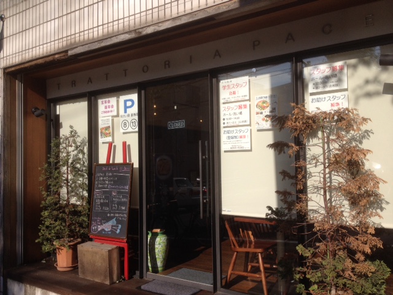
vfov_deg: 40.7
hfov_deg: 52.6
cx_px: 196
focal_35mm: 35
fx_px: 397
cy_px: 148
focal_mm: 4.28
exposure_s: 1/2208
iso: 50
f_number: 2.4
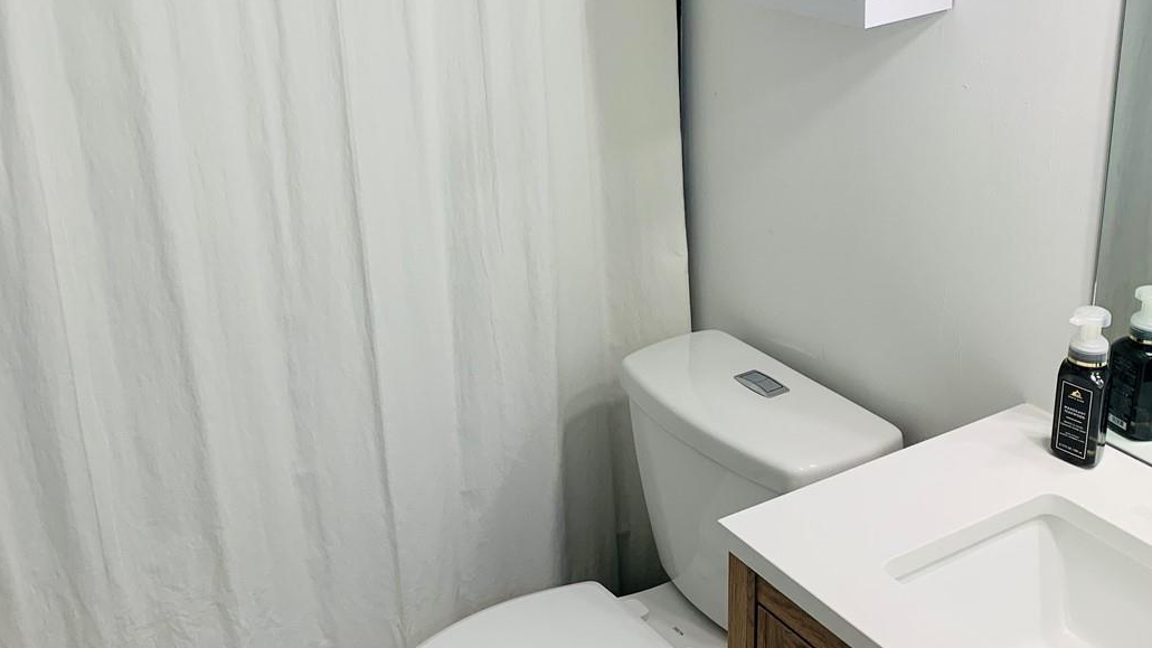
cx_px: 532
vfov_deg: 26.9
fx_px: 1344
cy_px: 208
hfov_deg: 46.4
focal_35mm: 44
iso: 64
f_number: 1.8
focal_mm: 4.25
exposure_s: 1/120
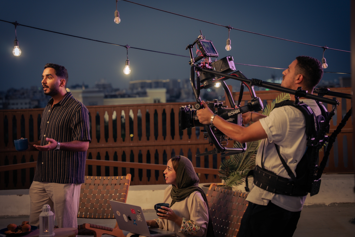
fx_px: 691
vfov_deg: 19.5
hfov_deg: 28.8
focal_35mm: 70
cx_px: 178
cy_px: 118
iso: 1600
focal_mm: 70
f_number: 2.8
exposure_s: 1/125
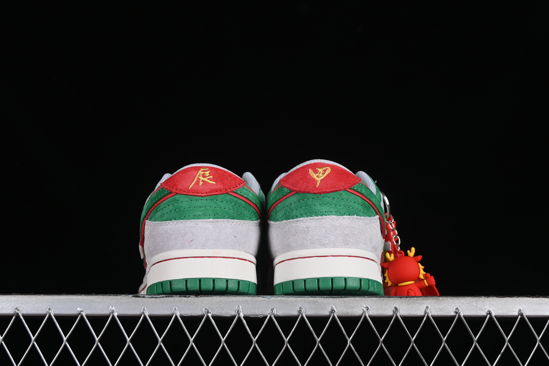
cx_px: 274
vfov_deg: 18.2
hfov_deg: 27.0
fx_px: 1144
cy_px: 183
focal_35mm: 75
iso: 160
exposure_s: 1/80
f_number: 8
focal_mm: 50
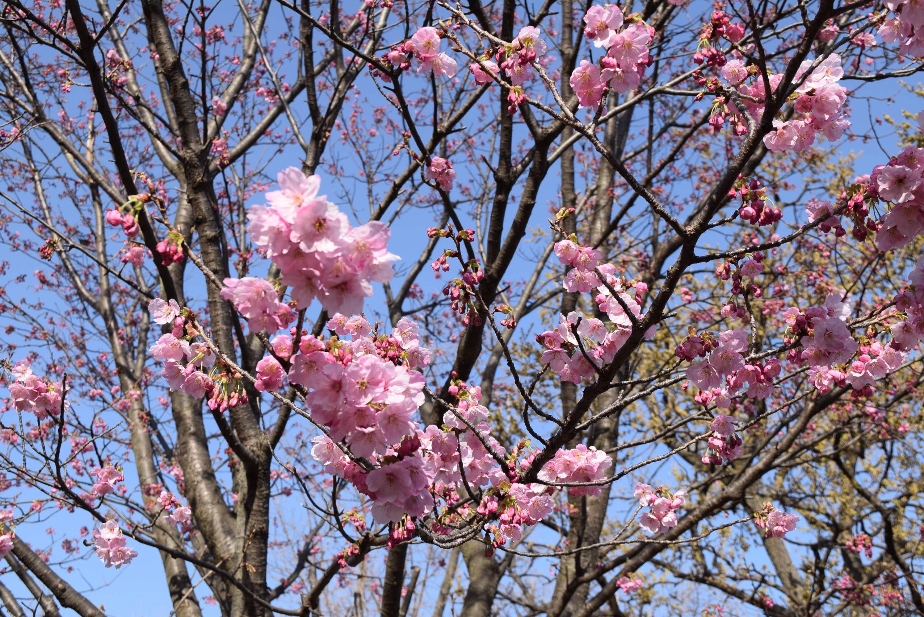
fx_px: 1002
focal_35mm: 39
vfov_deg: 34.3
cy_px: 308
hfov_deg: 49.5
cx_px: 462
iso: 200
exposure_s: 1/400
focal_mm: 26
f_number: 8
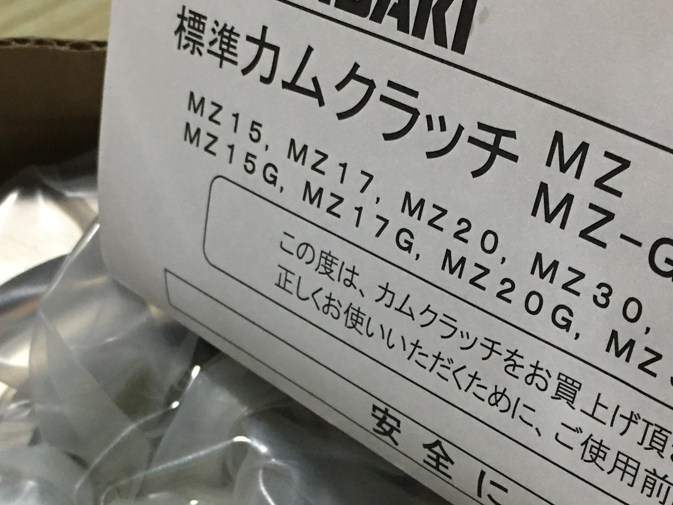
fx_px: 1303
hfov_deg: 28.9
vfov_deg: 21.7
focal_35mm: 67
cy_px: 401
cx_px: 252
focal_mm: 4.15
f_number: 2.2
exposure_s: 1/17
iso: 80
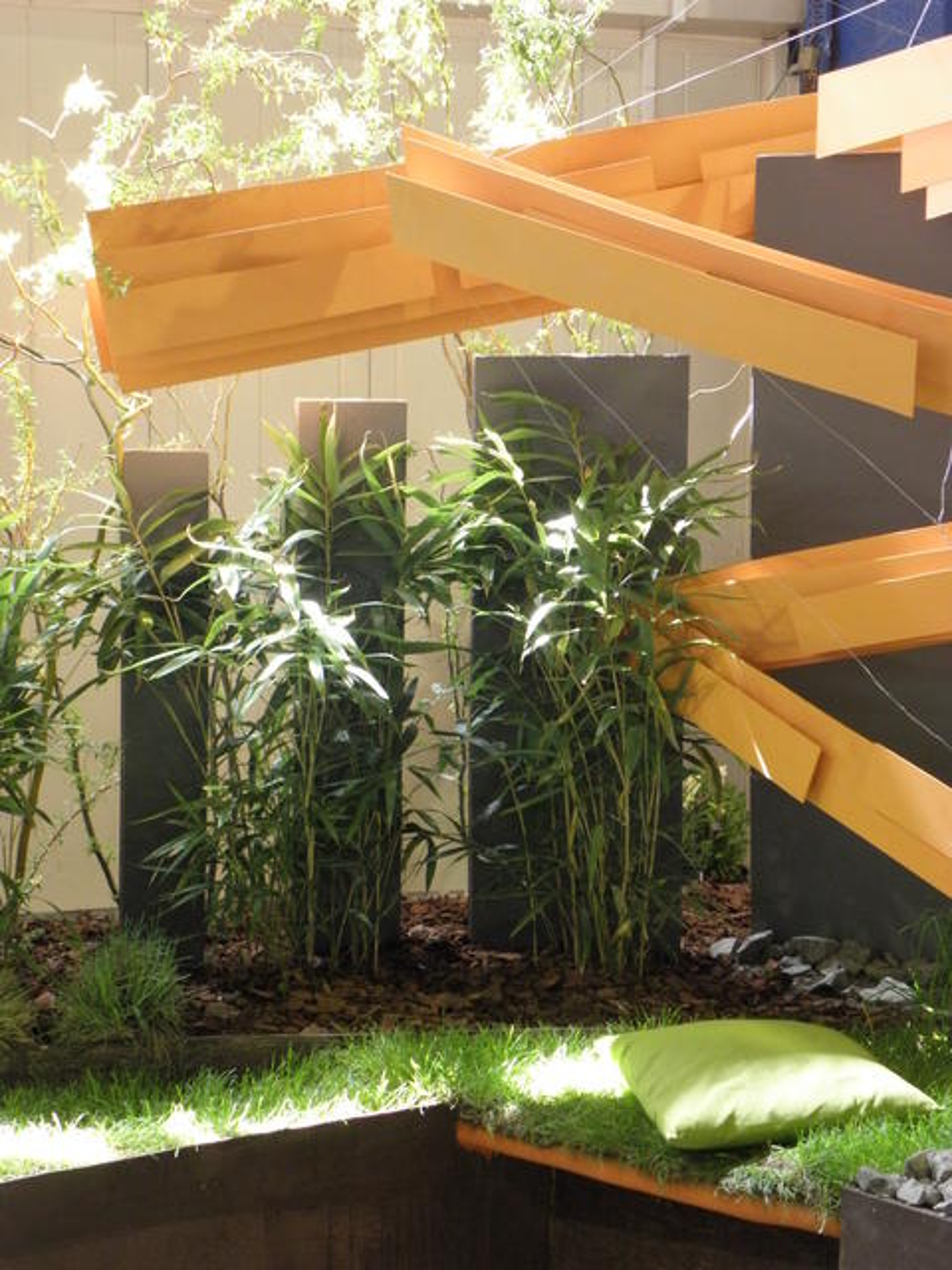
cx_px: 476
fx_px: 3007
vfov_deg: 23.8
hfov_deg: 18.0
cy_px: 635
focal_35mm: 82
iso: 400
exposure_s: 1/13
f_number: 4
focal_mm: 14.68
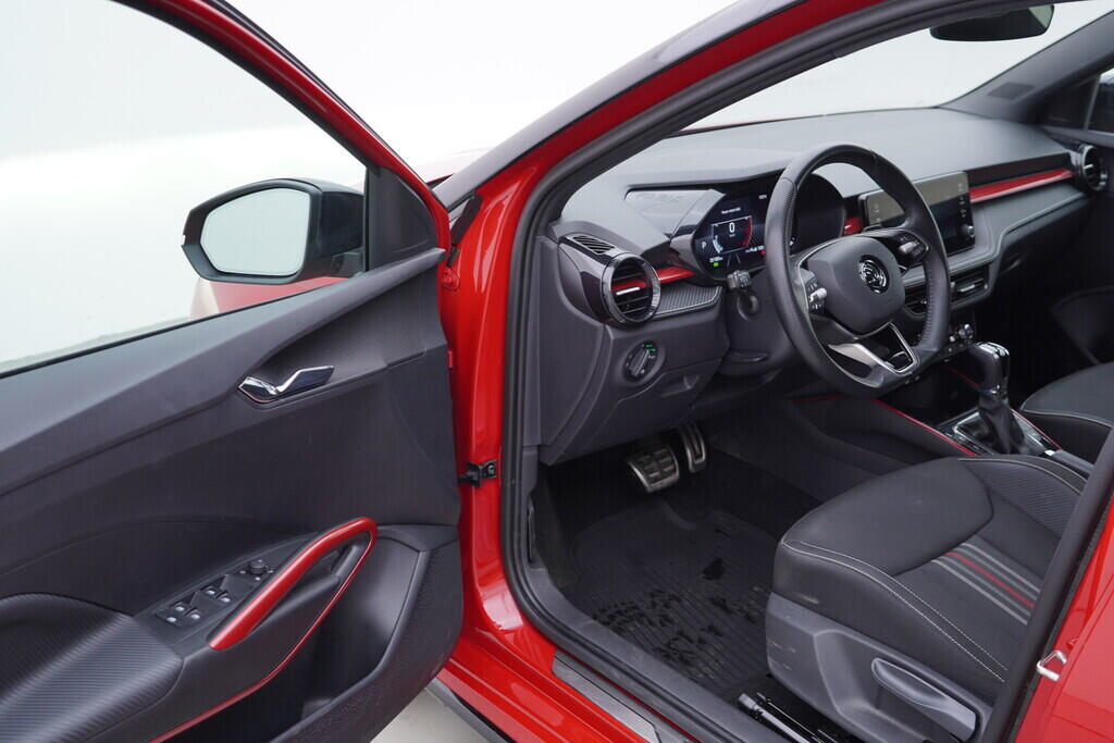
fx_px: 1114
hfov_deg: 53.1
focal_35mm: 36
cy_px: 372
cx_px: 557
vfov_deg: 36.9
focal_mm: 24
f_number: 3.2
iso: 125
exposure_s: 1/50
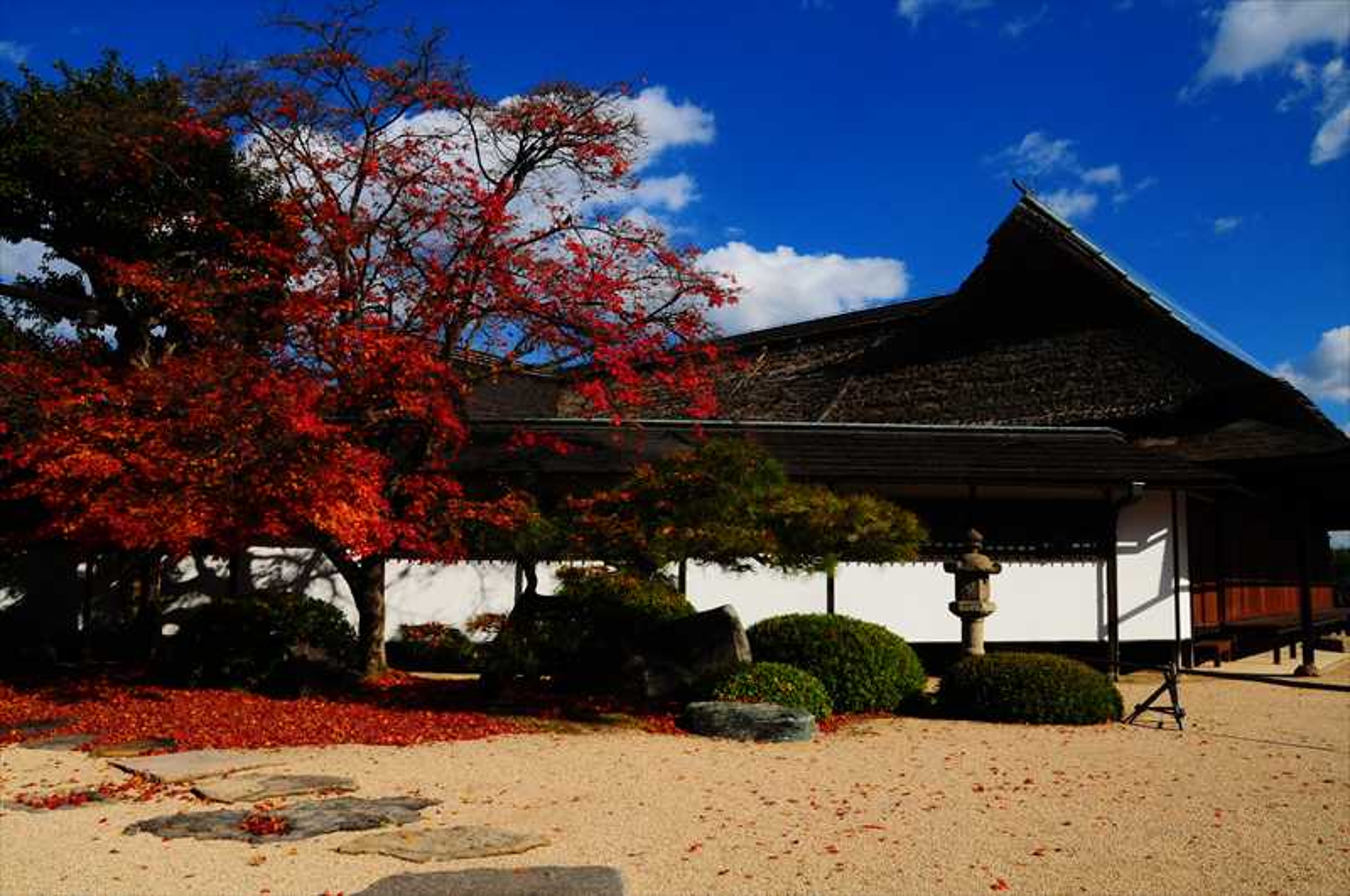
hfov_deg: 67.5
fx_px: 1011
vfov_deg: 47.8
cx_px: 675
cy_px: 448
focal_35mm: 27
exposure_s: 1/640
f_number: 13
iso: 400
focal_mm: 18
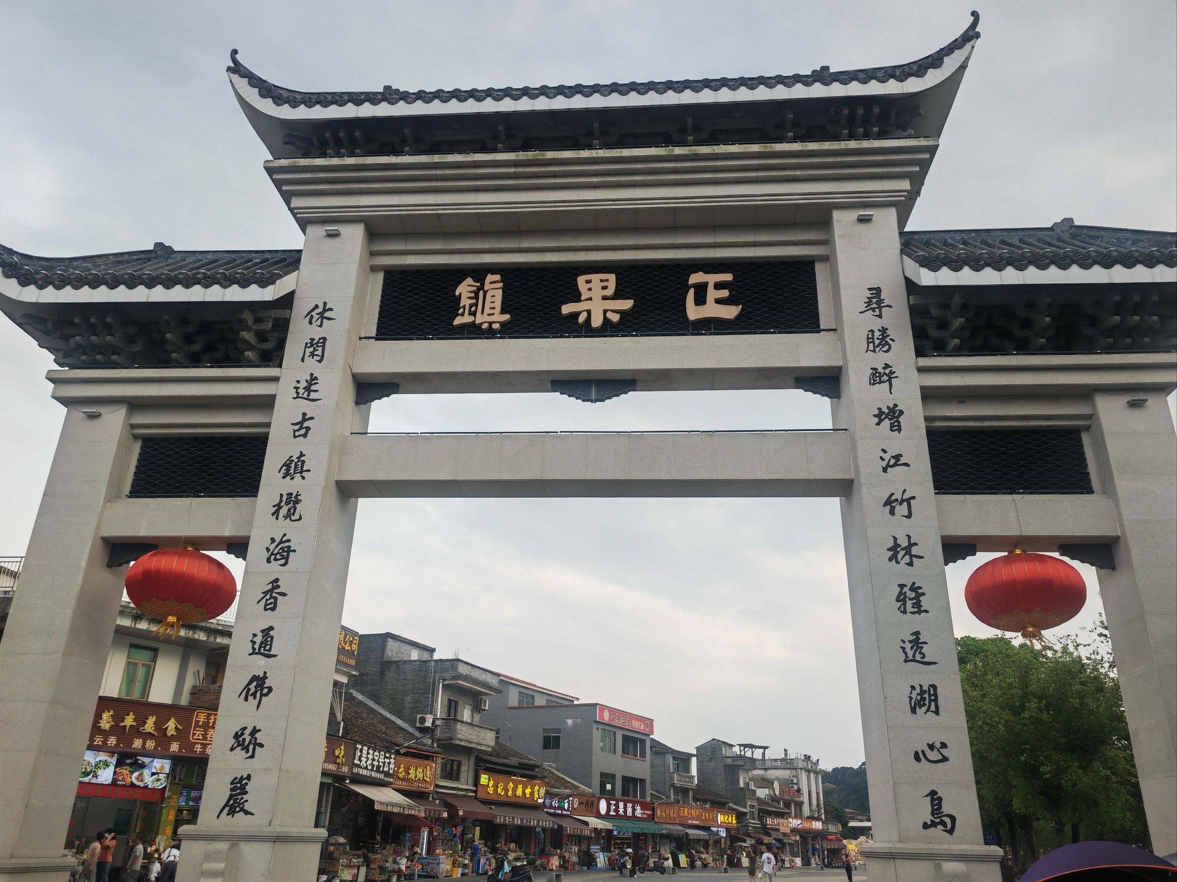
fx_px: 918
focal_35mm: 27
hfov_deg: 65.3
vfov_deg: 51.4
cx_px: 588
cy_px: 441
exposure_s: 1/476
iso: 64
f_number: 1.8
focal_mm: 5.53
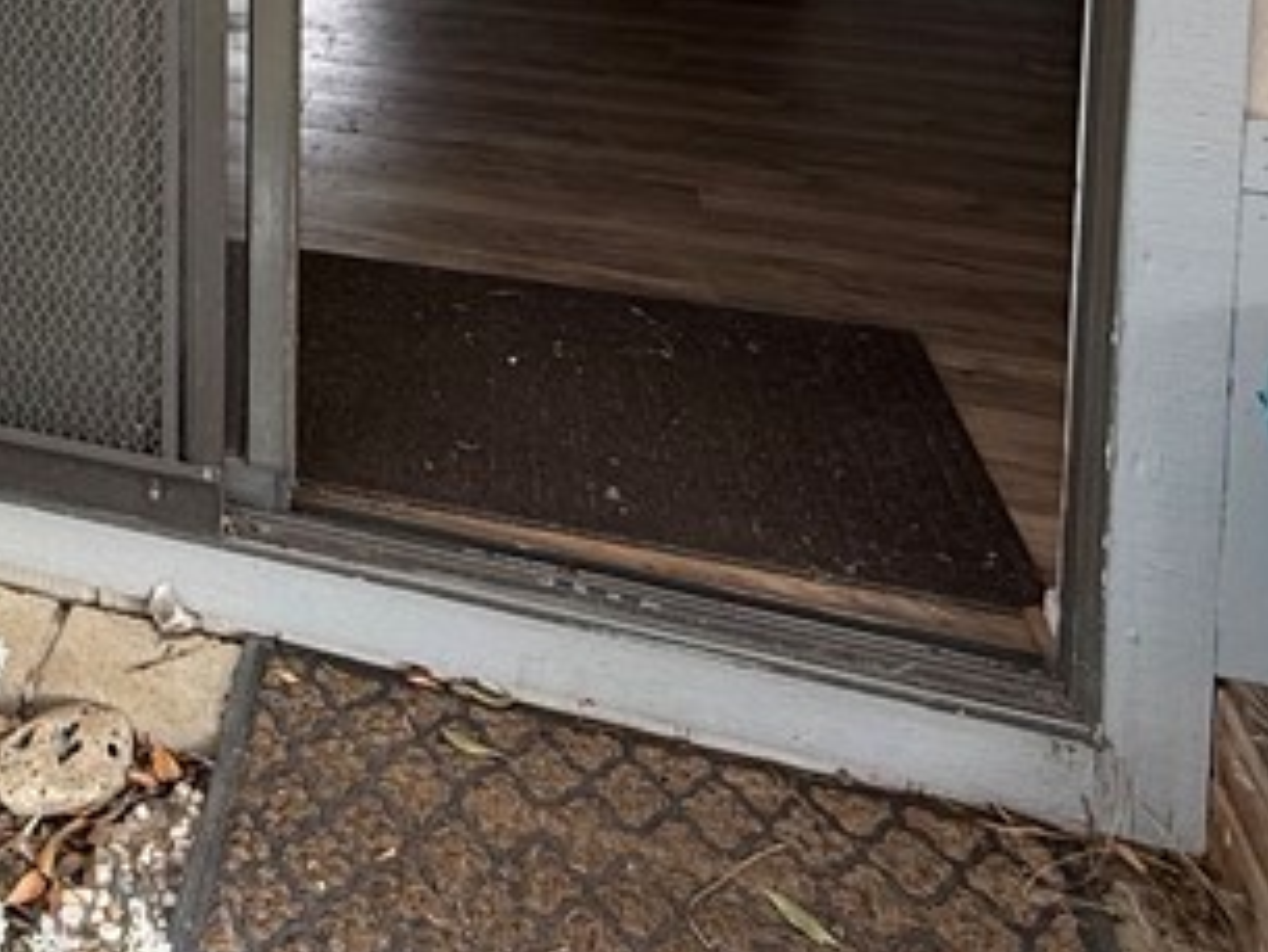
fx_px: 1722
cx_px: -112
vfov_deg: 25.7
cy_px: -345
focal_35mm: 47
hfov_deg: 35.0
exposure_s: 1/99
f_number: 2.2
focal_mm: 2.22
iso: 125
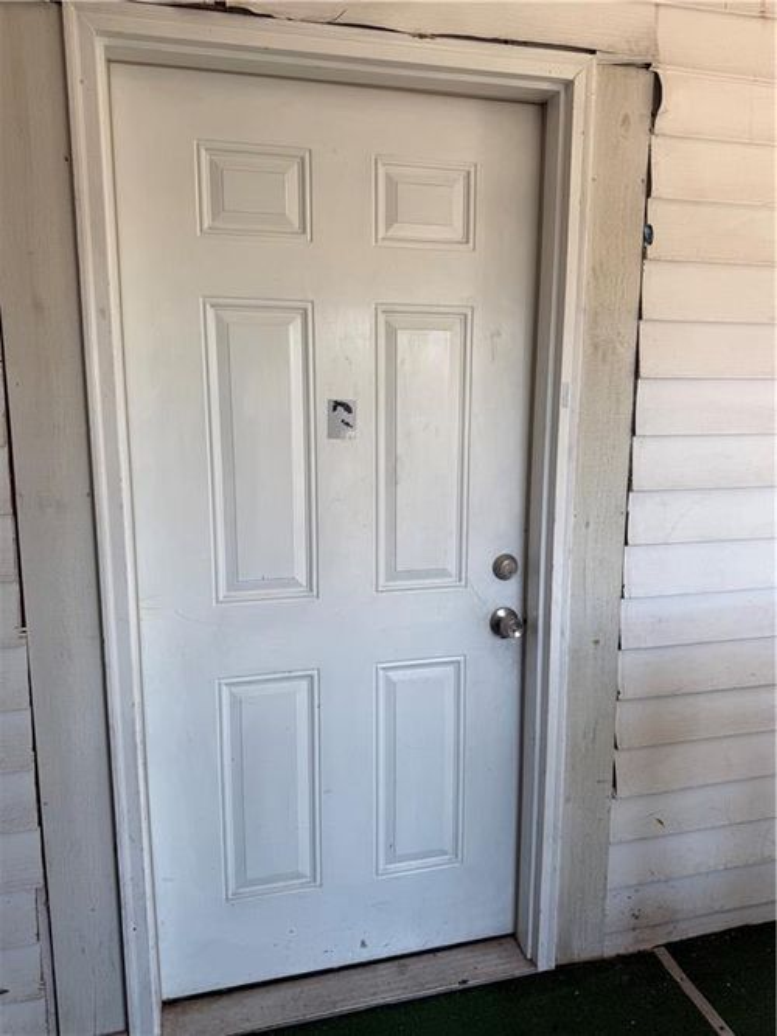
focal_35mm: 24
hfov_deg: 56.8
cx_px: 388
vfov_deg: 71.6
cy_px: 518
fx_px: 719
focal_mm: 6.76
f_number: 1.78
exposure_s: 1/135
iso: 50
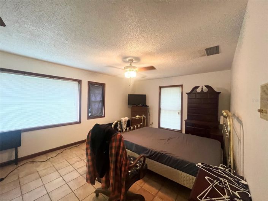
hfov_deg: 106.2
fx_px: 101
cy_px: 100
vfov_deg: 89.9
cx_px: 134
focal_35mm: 13
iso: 640
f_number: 1.8
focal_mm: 1.57
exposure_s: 1/60
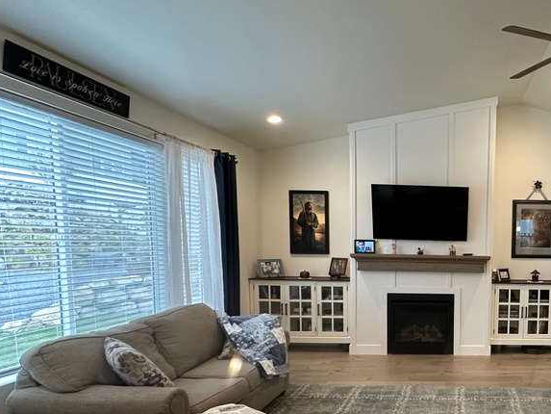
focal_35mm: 25
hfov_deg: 61.7
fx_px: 398
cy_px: 276
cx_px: 464
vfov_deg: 53.8
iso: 320
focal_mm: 2.22
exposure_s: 1/120
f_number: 2.2
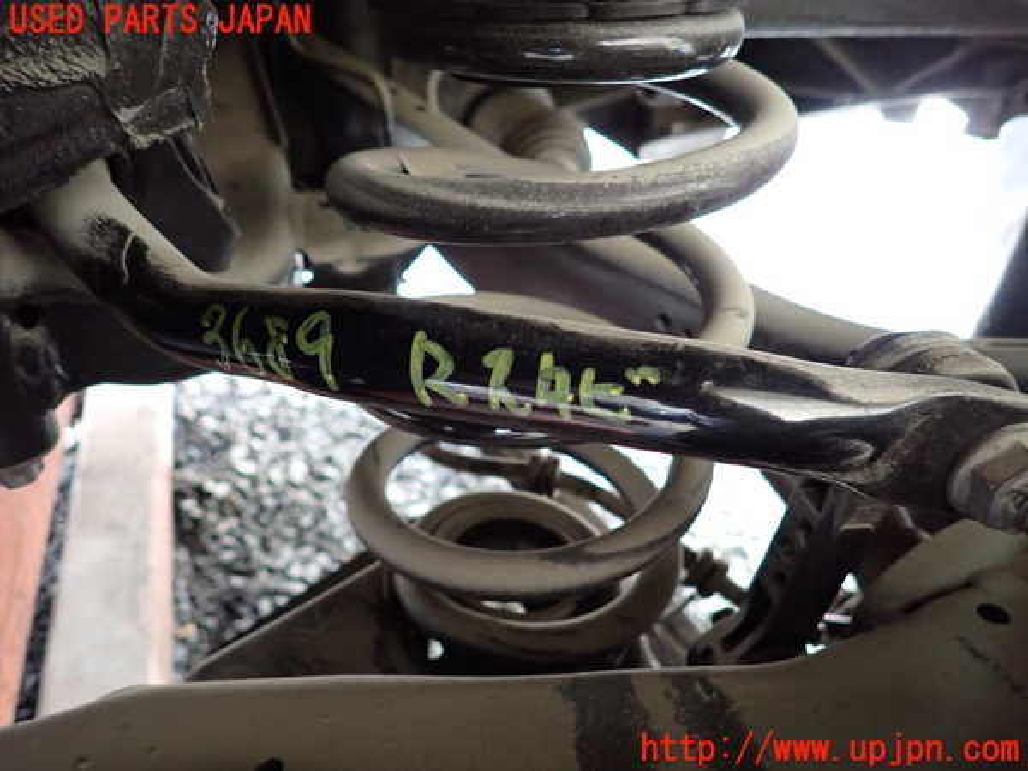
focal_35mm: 25
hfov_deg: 69.4
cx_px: 514
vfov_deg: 54.9
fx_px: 742
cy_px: 386
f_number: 2
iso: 640
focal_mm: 4.5
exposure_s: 1/30
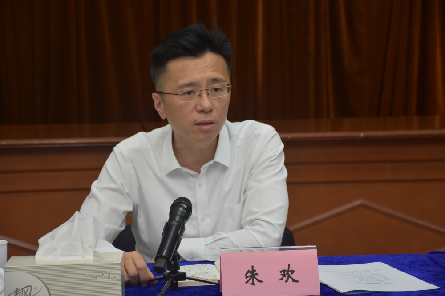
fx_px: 1390
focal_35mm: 112
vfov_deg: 12.2
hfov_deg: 18.2
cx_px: 222
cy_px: 148
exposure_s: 1/60
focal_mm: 75
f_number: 5
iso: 640
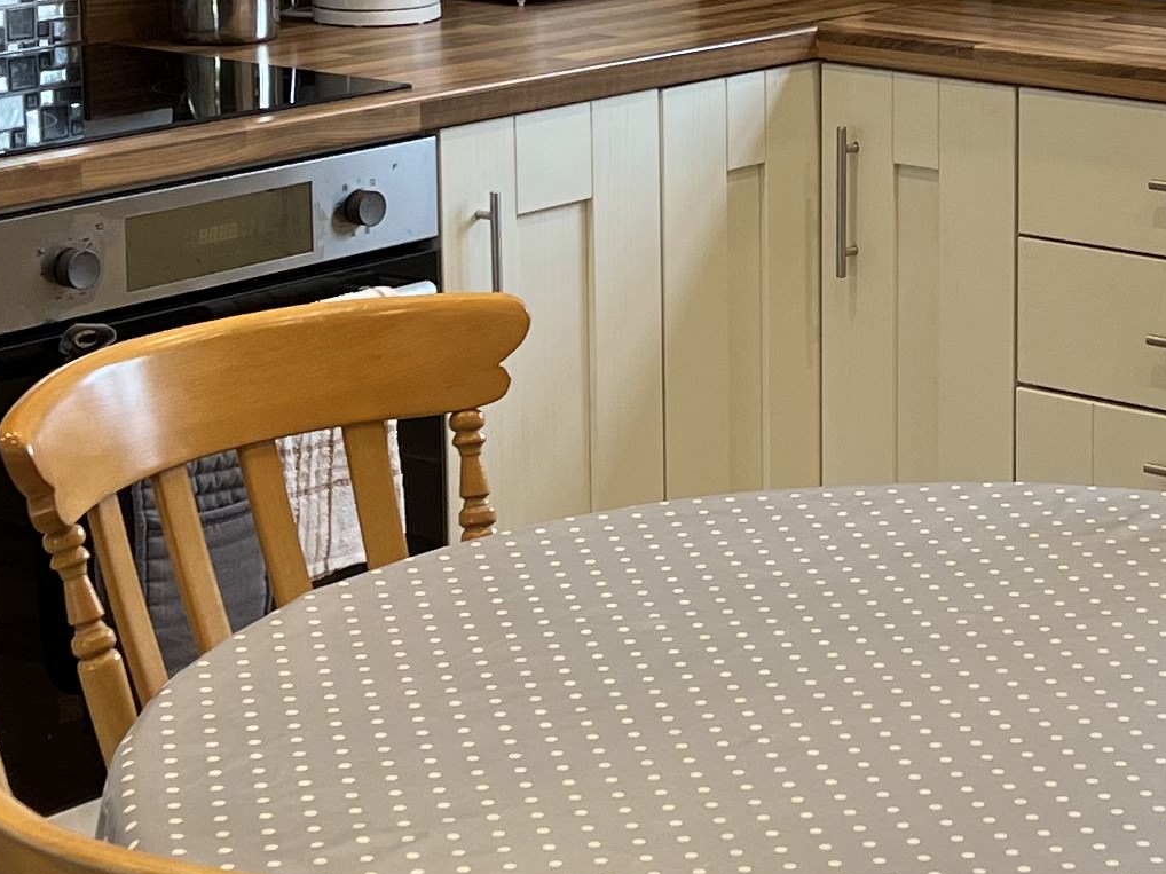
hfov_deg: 18.9
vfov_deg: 14.1
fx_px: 3469
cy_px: 0
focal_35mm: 103
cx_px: 938
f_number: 1.5
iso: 80
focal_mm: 5.7
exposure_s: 1/121
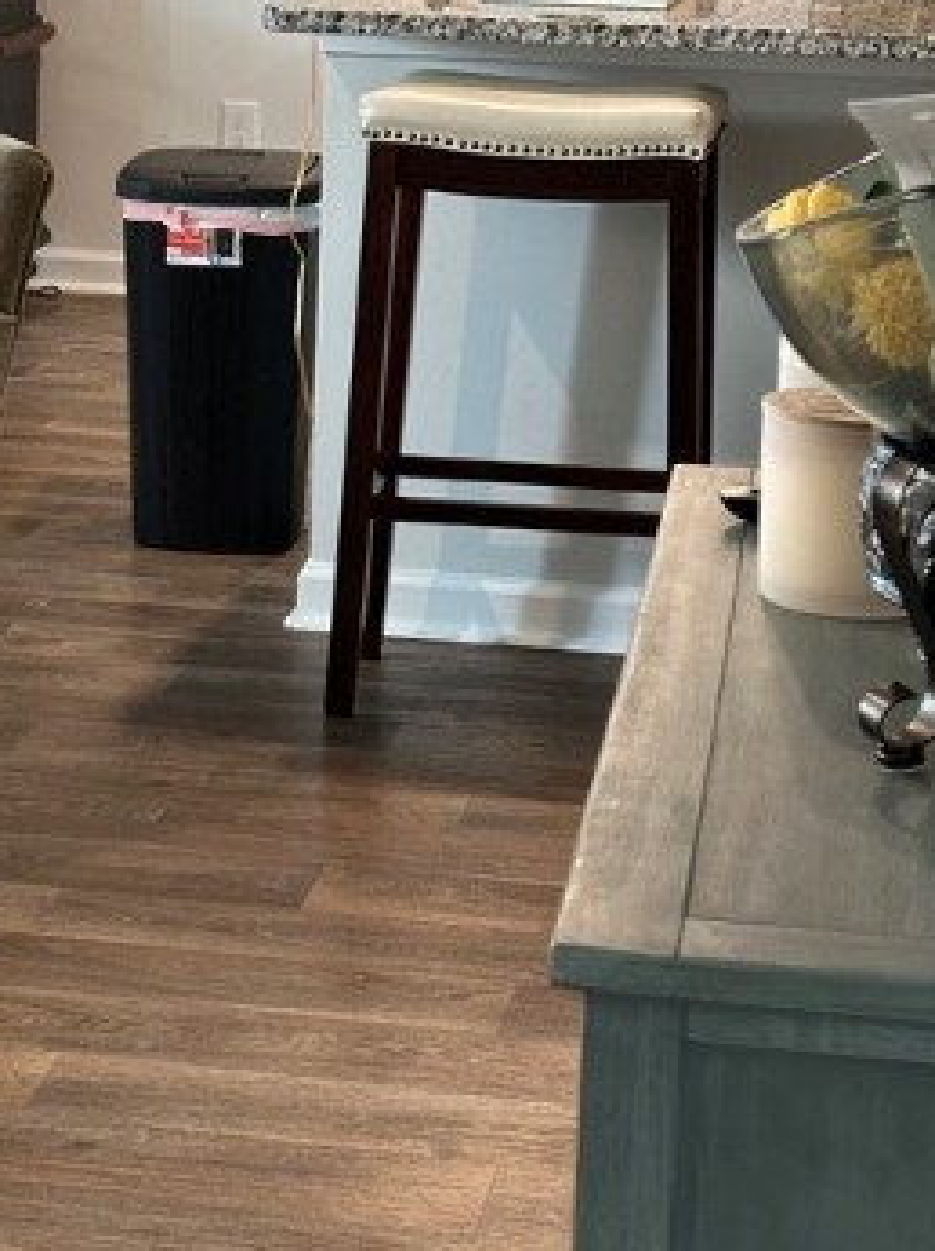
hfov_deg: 13.7
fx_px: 3861
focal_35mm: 107
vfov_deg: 18.3
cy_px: 388
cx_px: 167
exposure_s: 1/60
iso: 200
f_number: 1.78
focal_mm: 6.86
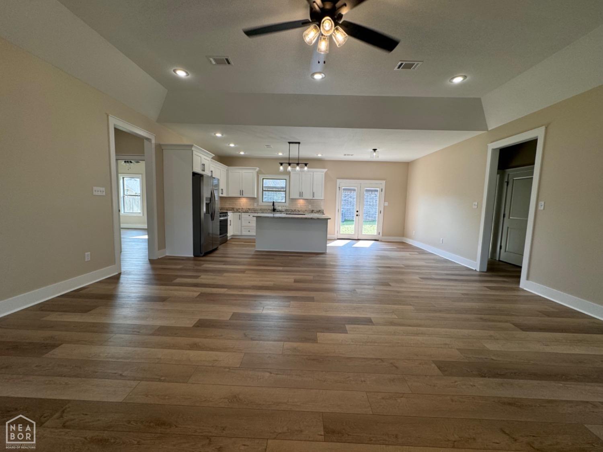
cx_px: 302
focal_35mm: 14
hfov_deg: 102.1
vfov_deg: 85.7
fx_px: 244
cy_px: 226
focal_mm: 2.22
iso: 50
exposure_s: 1/120
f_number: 2.2
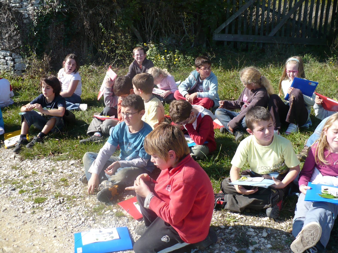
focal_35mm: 37
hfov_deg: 50.1
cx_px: 169
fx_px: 361
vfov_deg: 38.7
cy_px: 126
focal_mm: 6.1
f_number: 2.8
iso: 100
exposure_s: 1/800
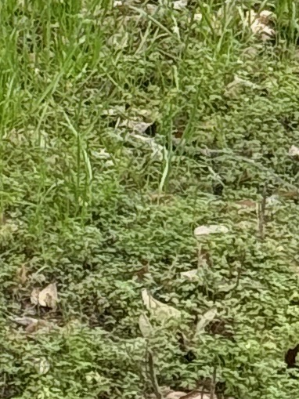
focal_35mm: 380
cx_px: -194
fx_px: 4375
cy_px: -945
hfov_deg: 3.9
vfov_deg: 4.9
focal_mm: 6.76
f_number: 1.78
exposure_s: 1/566
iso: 100
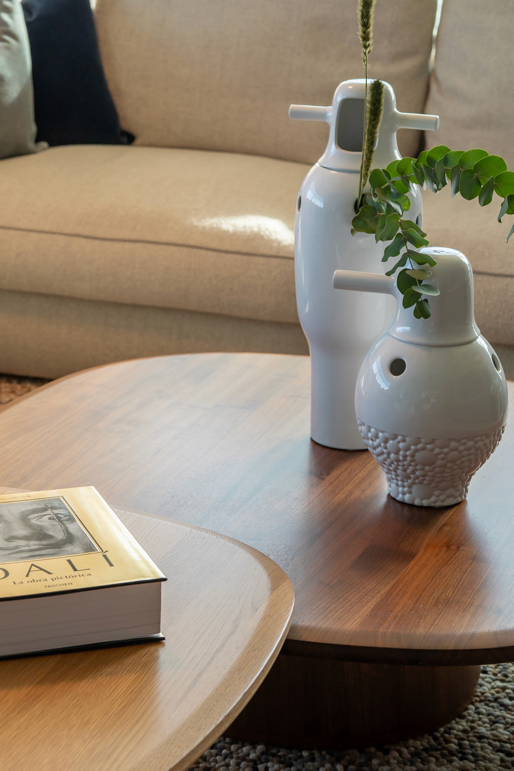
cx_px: 91
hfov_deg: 15.4
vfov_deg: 23.1
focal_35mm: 88
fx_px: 1885
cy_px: 361
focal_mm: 50
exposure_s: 1/160
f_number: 4.5
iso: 160
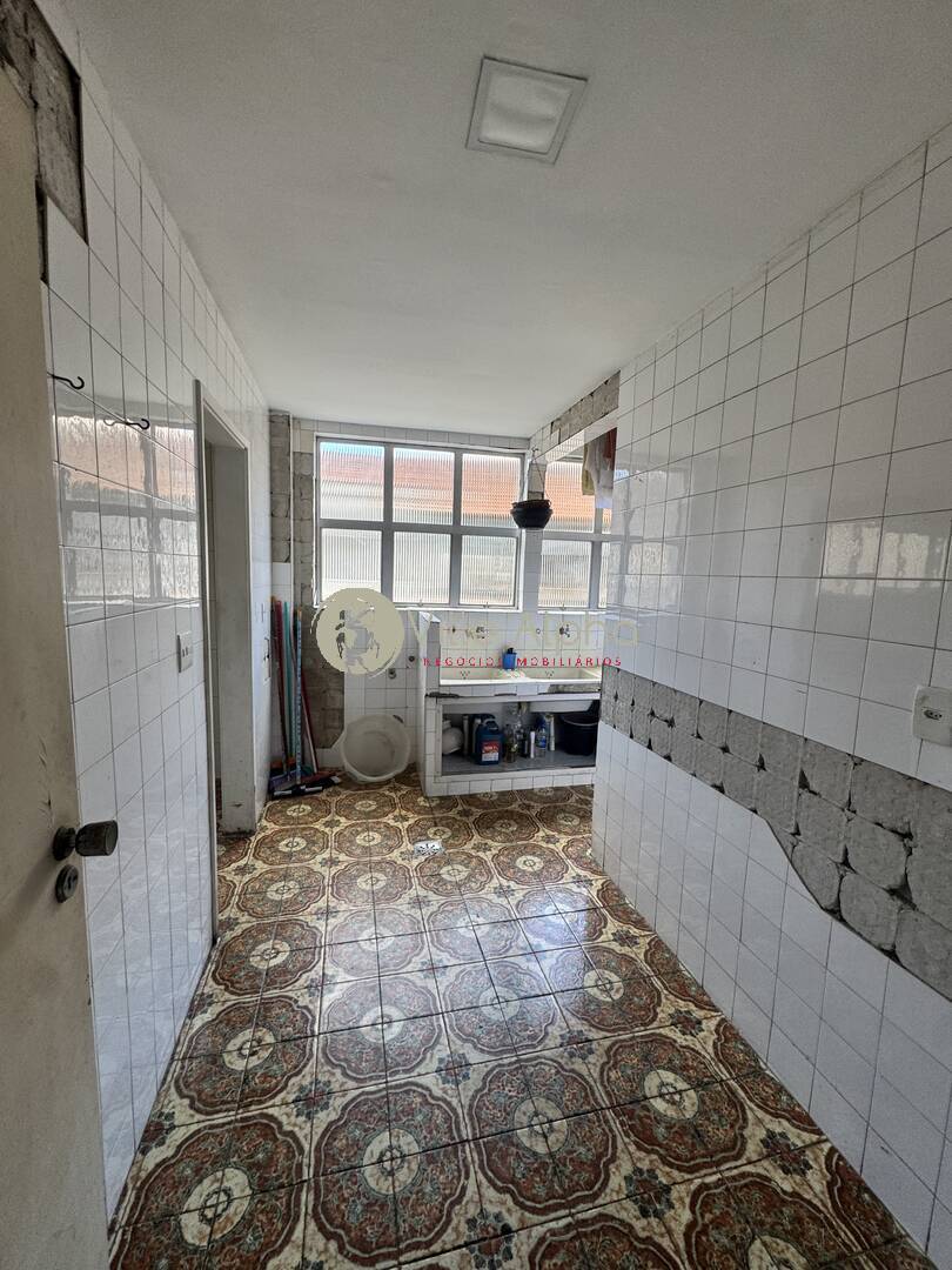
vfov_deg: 102.1
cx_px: 476
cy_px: 635
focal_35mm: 14
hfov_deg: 85.7
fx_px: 513
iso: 64
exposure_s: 1/99
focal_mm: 2.22
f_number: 2.2
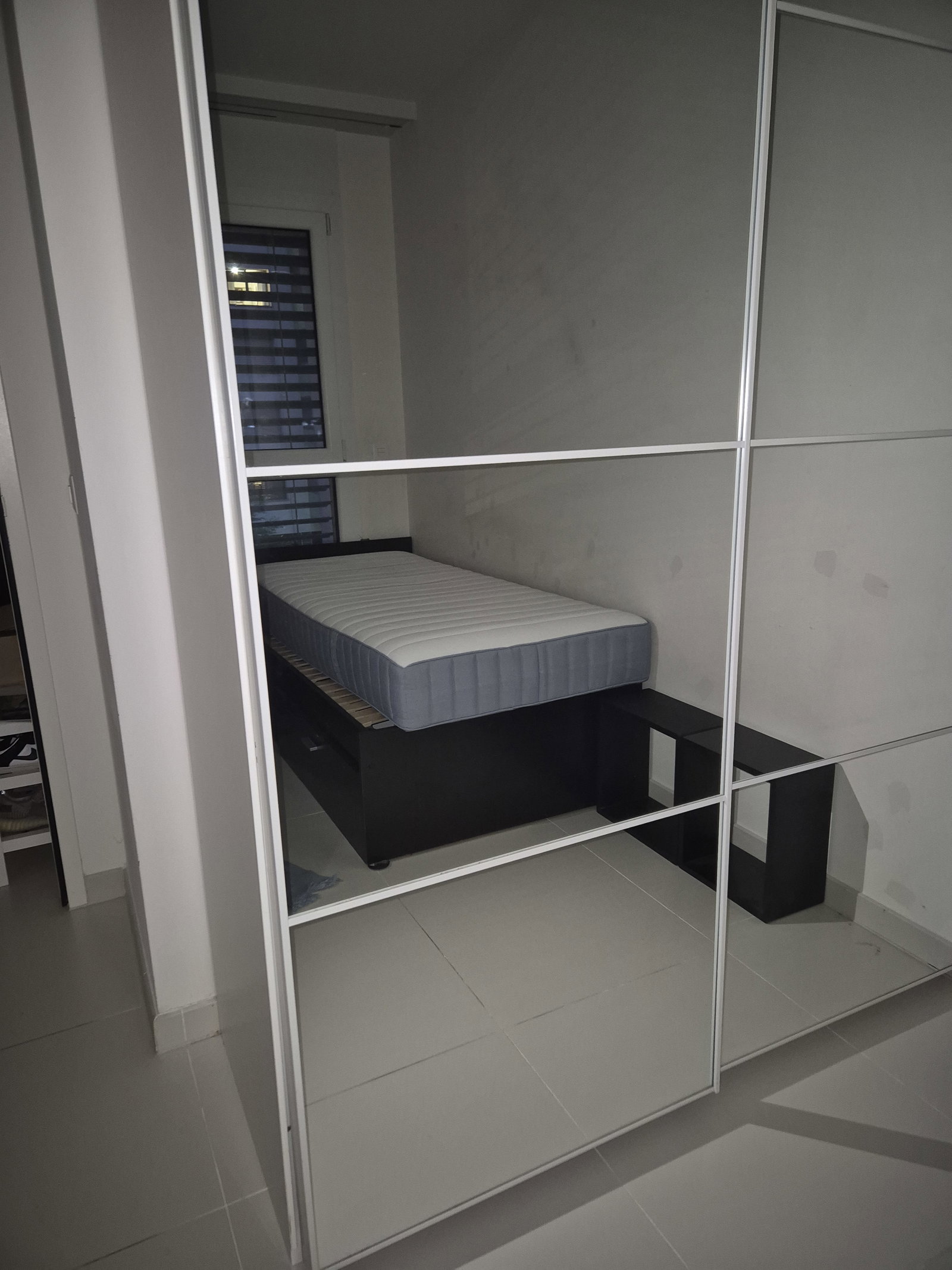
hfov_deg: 58.9
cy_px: 635
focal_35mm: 23
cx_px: 476
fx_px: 843
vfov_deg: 73.9
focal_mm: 5.4
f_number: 1.8
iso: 500
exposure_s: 1/8
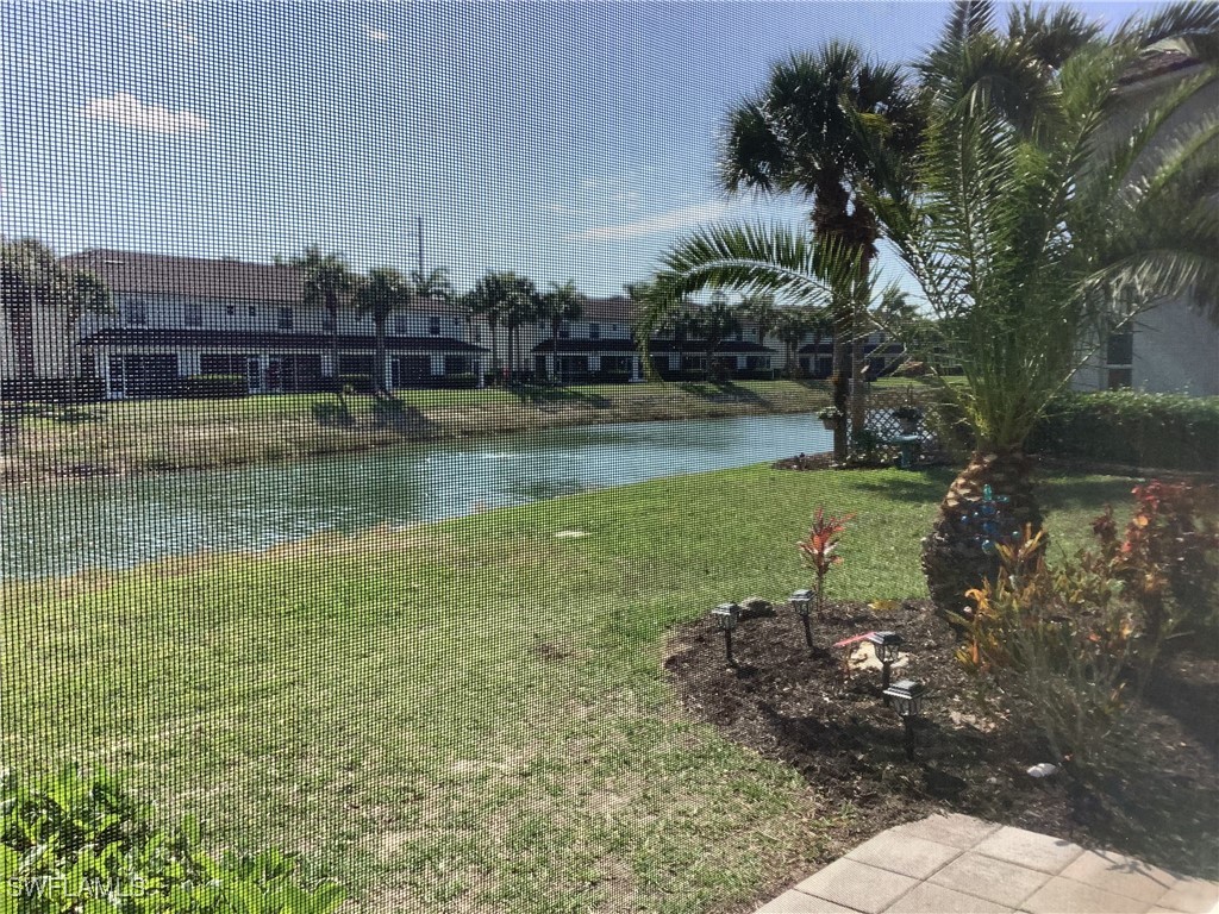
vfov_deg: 45.4
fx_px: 1092
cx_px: 610
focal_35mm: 31
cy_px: 457
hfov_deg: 58.4
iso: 25
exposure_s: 1/1018
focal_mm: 3.3
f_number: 2.4
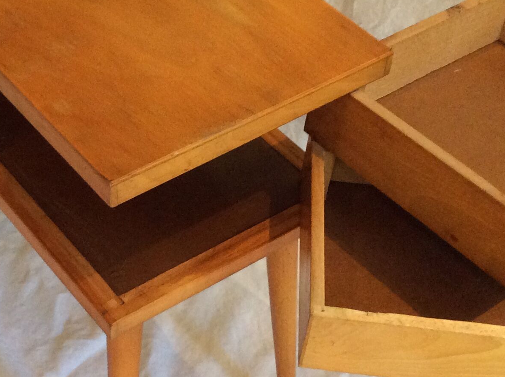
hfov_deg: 27.5
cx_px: 137
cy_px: 224
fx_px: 1020
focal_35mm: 70
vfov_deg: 20.9
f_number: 2.4
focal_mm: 3.3
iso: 200
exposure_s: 1/25
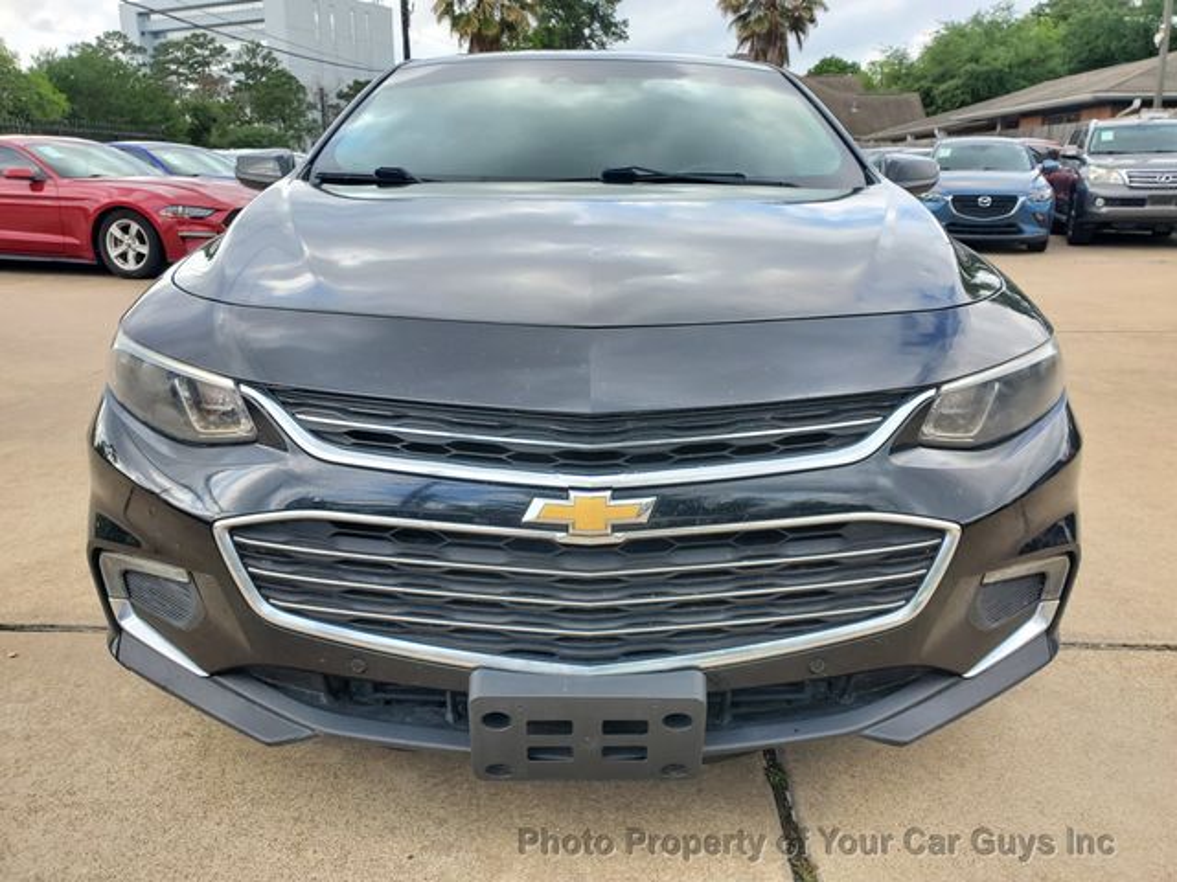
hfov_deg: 67.3
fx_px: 884
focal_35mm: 26
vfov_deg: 53.1
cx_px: 588
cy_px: 441
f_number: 2.4
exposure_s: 1/371
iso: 50
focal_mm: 4.3
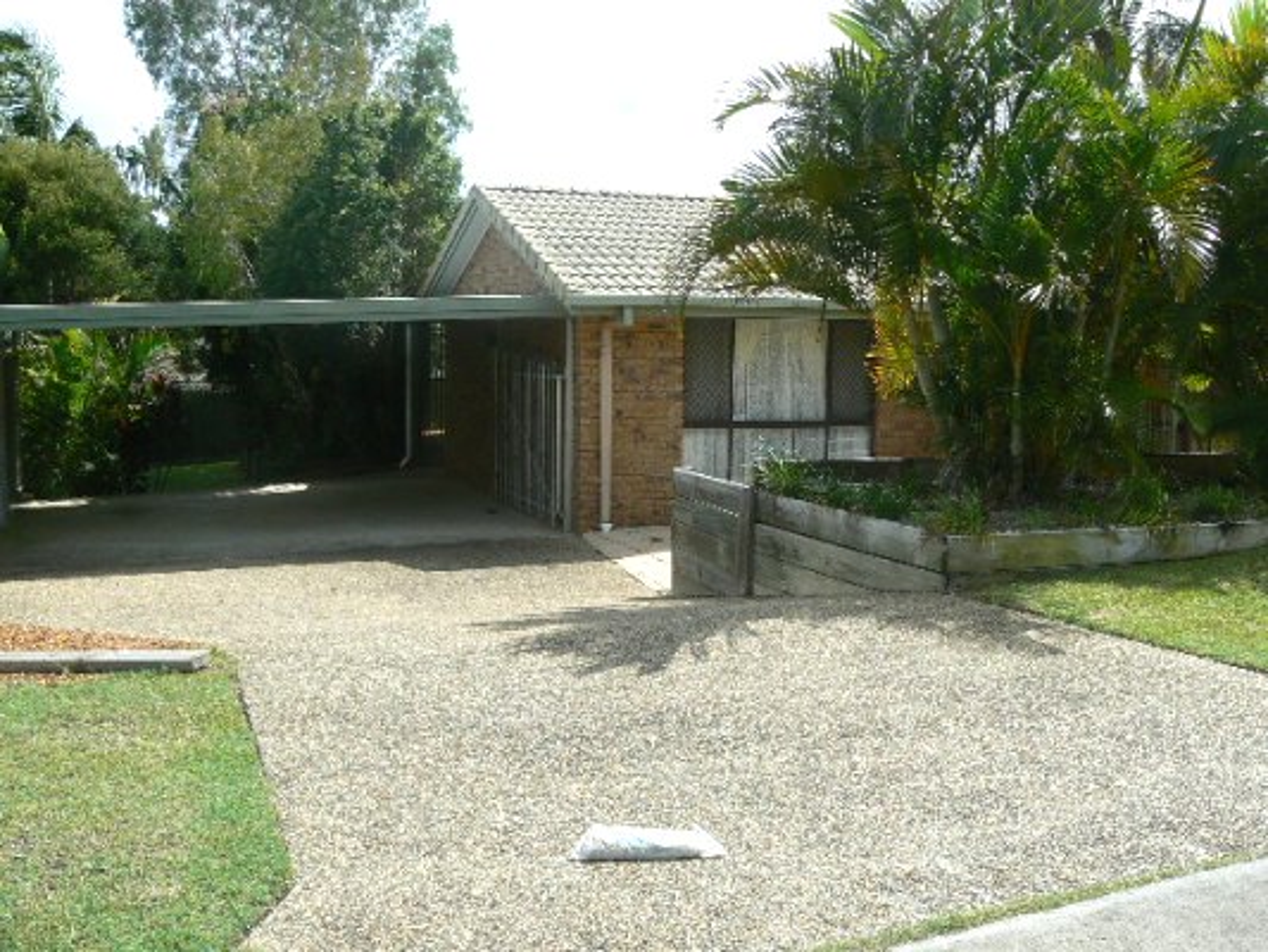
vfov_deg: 39.7
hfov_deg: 51.3
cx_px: 634
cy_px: 476
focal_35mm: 36
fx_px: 1319
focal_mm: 6
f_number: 6.3
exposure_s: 1/400
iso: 80
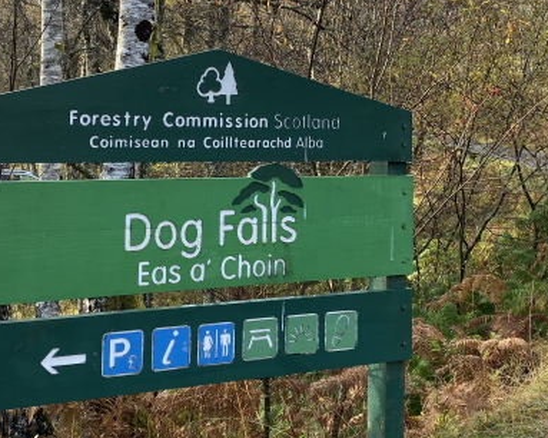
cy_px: 117
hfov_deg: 35.3
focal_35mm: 53
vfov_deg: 28.2
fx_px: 859
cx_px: 238
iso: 32
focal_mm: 4.25
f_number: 1.8
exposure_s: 1/200
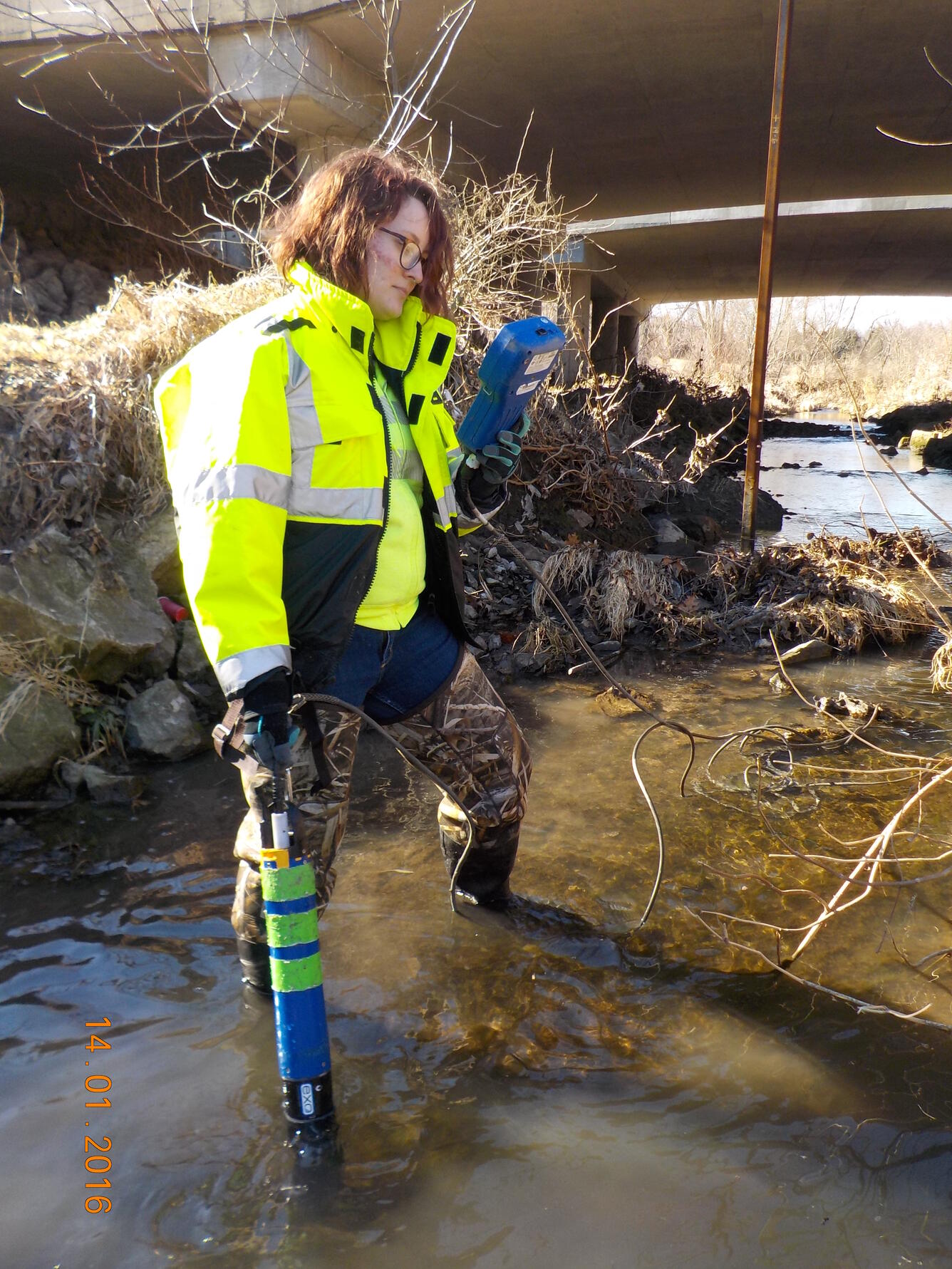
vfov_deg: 60.0
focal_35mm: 30
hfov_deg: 46.8
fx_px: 1100
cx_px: 476
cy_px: 634
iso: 125
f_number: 3.3
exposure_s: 1/200
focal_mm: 4.1
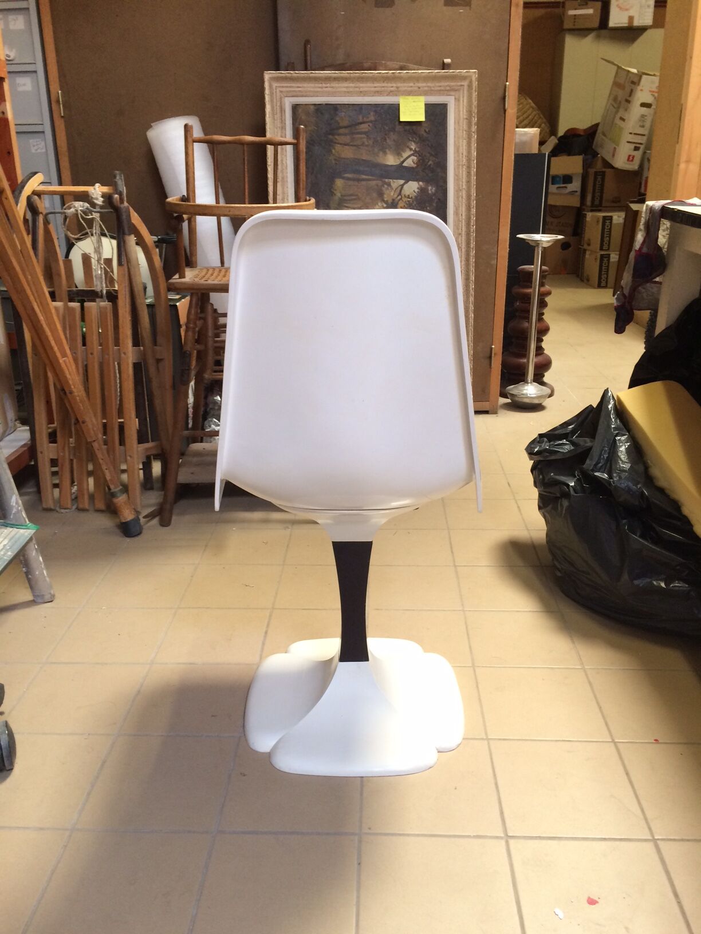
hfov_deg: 48.2
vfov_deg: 61.7
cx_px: 350
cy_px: 467
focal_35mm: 29
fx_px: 783
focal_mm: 4.15
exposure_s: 1/33
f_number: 2.2
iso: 125
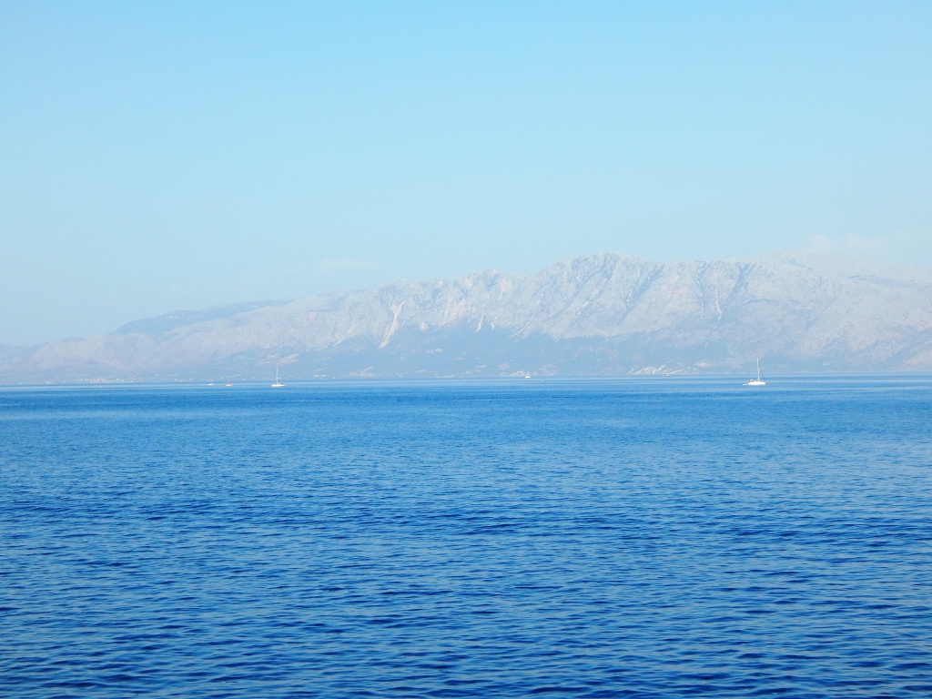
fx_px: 1858
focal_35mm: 69
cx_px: 466
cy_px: 350
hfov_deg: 28.2
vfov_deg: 21.3
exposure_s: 1/800
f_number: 4.1
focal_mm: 12.3
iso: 125
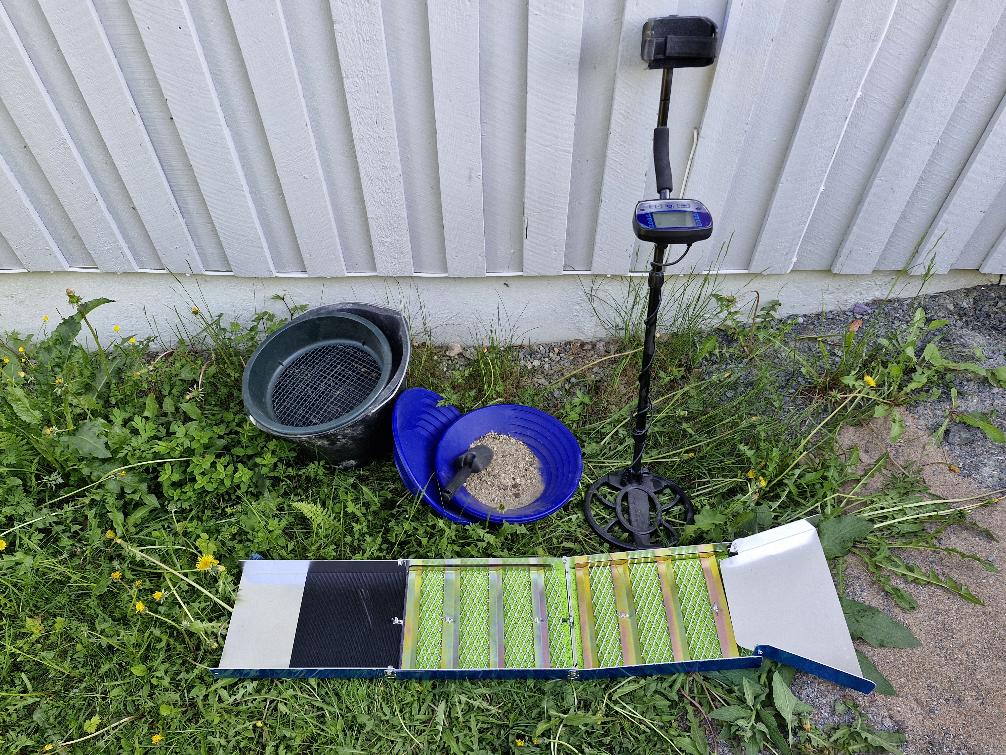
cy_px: 378
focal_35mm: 23
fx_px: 668
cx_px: 503
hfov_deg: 73.9
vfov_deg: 58.9
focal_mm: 5.54
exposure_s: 1/180
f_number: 1.8
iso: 50
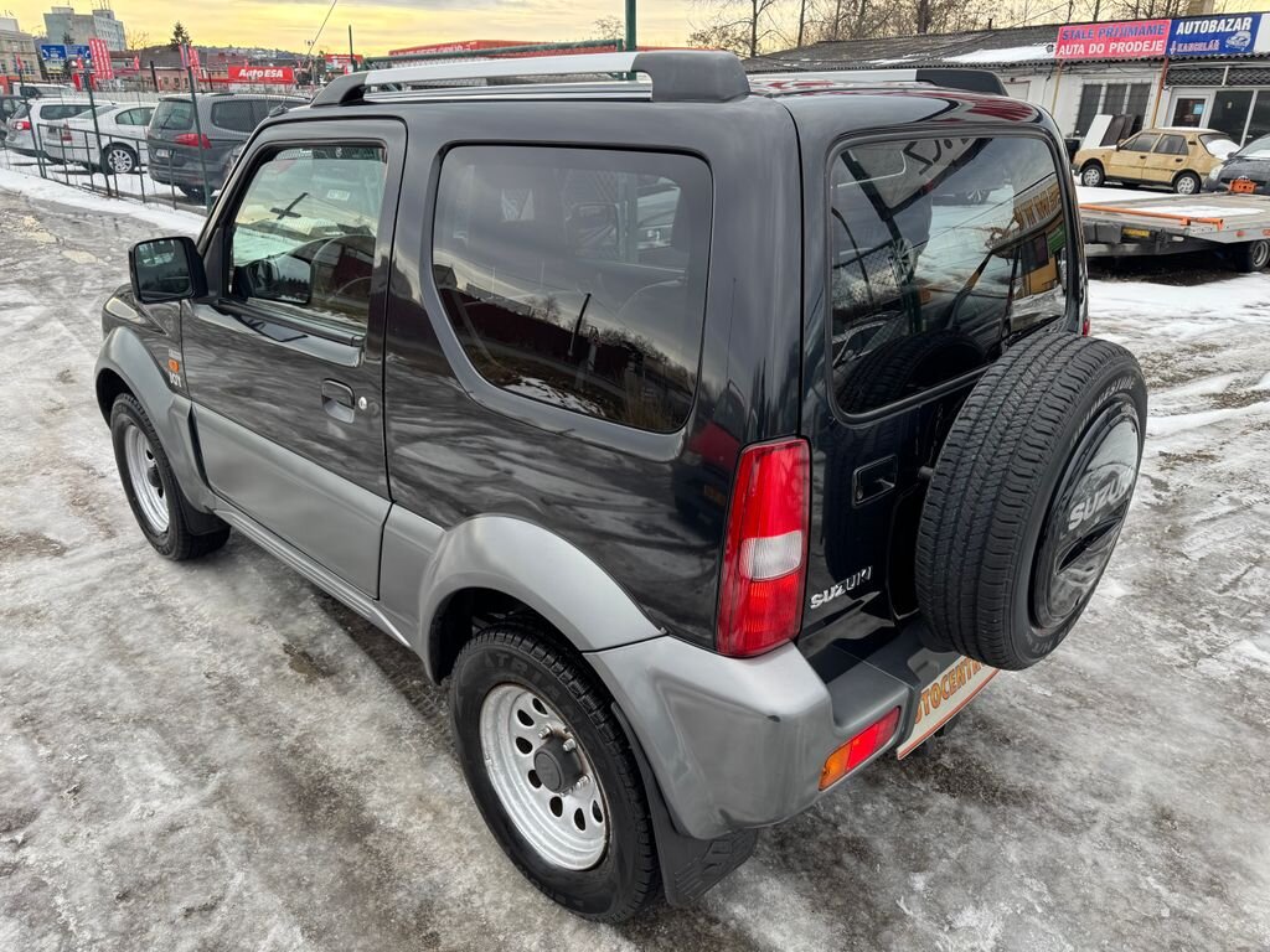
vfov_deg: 56.8
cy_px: 476
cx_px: 635
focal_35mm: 24
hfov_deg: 71.6
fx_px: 881
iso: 80
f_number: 1.78
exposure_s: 1/404
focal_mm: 6.76
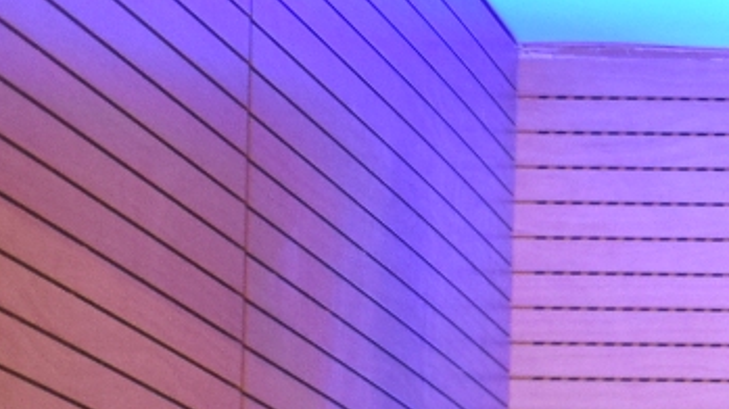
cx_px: 1523
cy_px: 422
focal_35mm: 324
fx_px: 6261
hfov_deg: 6.4
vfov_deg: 3.7
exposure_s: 1/60
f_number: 4.5
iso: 900
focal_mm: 48
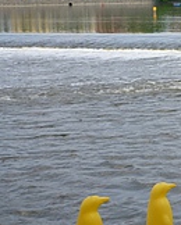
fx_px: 675
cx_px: 407
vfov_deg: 18.8
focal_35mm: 101
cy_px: 47
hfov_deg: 12.6
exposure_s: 1/320
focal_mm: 5
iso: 80
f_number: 3.3
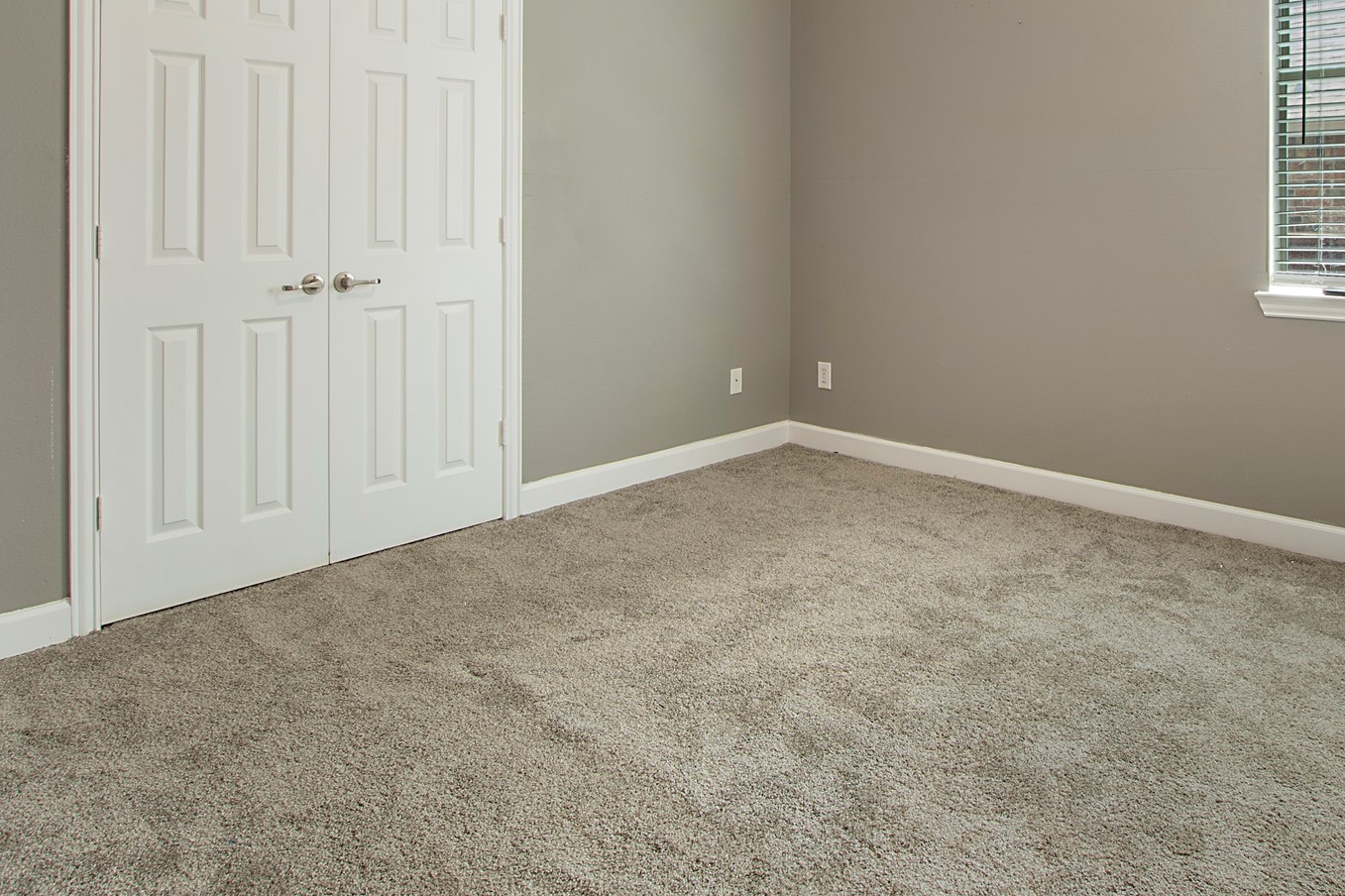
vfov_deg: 50.2
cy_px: 192
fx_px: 896
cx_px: 844
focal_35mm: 24
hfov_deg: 72.5
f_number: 8
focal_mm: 10
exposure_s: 1/6
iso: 100
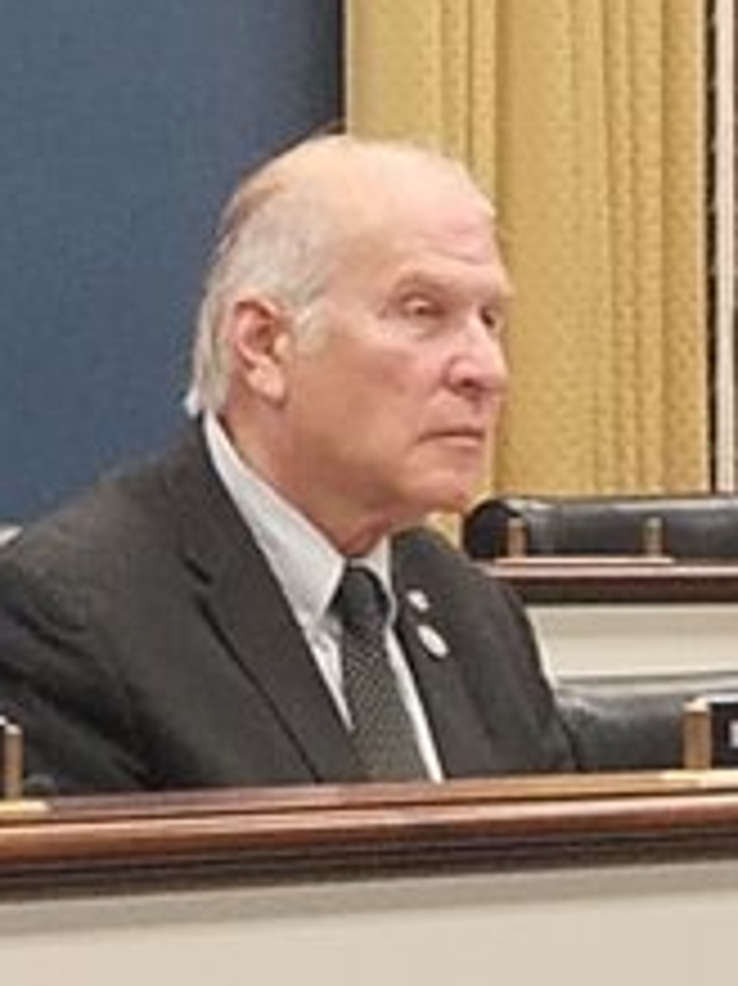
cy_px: 338
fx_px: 2162
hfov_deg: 18.7
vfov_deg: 25.6
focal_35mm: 76
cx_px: -50
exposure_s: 1/40
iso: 125
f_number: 1.7
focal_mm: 4.2
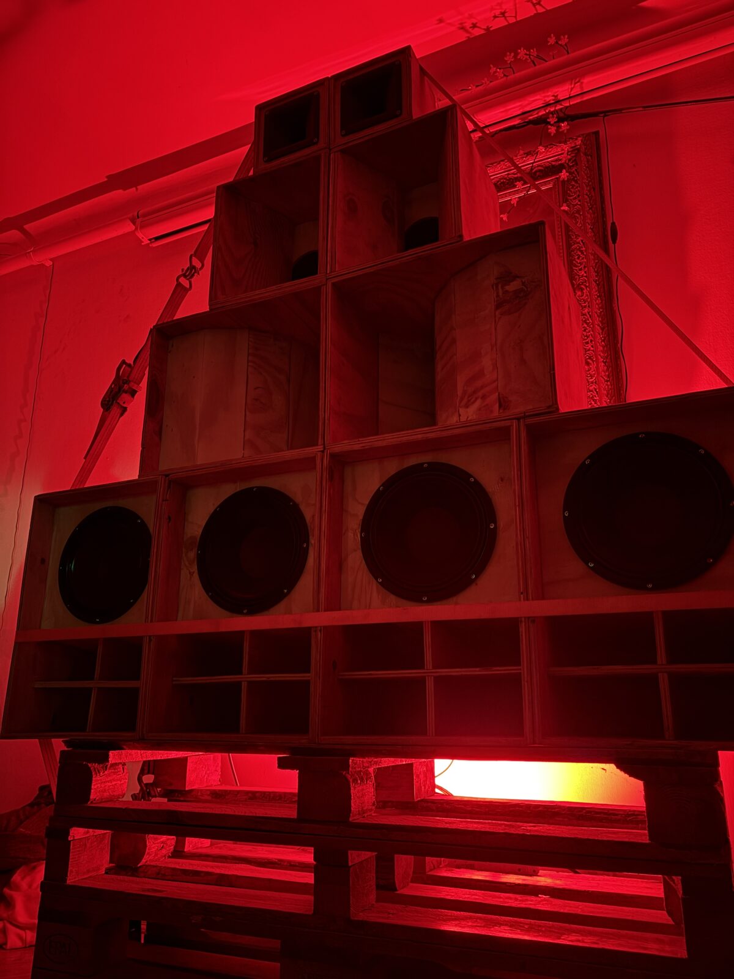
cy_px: 490
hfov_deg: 53.1
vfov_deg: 67.3
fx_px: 735
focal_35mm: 26
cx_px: 367
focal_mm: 5.96
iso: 800
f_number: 1.6
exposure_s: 1/9
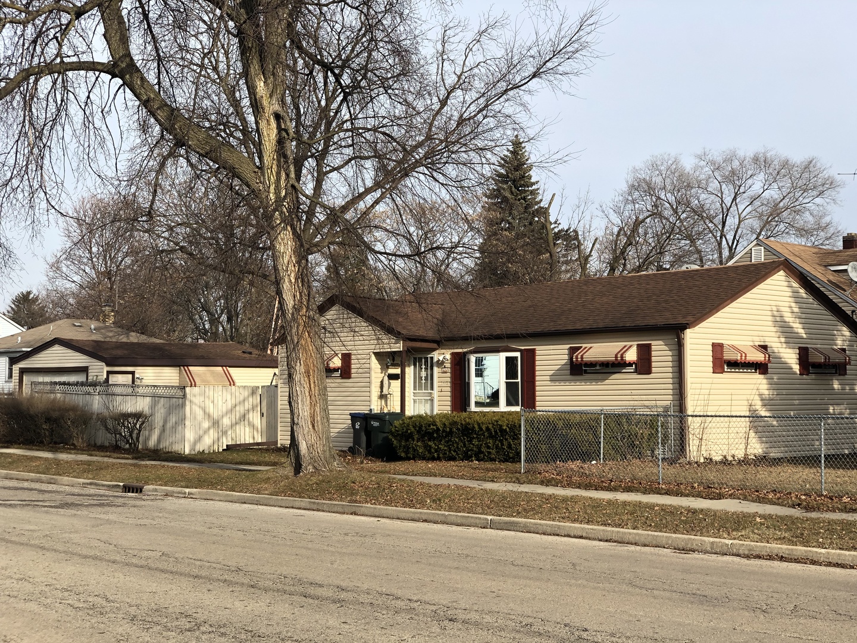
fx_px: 1287
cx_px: 428
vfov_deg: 28.0
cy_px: 322
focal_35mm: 52
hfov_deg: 36.8
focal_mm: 6
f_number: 2.4
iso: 16
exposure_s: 1/714
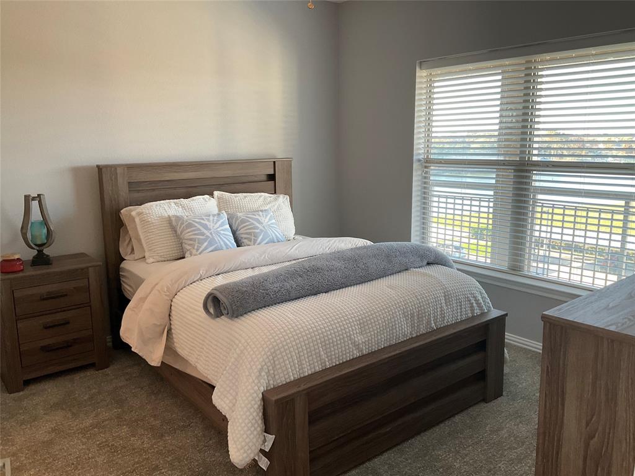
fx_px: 532
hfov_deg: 61.7
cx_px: 318
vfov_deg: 48.2
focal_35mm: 29
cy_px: 238
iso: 64
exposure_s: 1/60
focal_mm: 3
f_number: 1.8
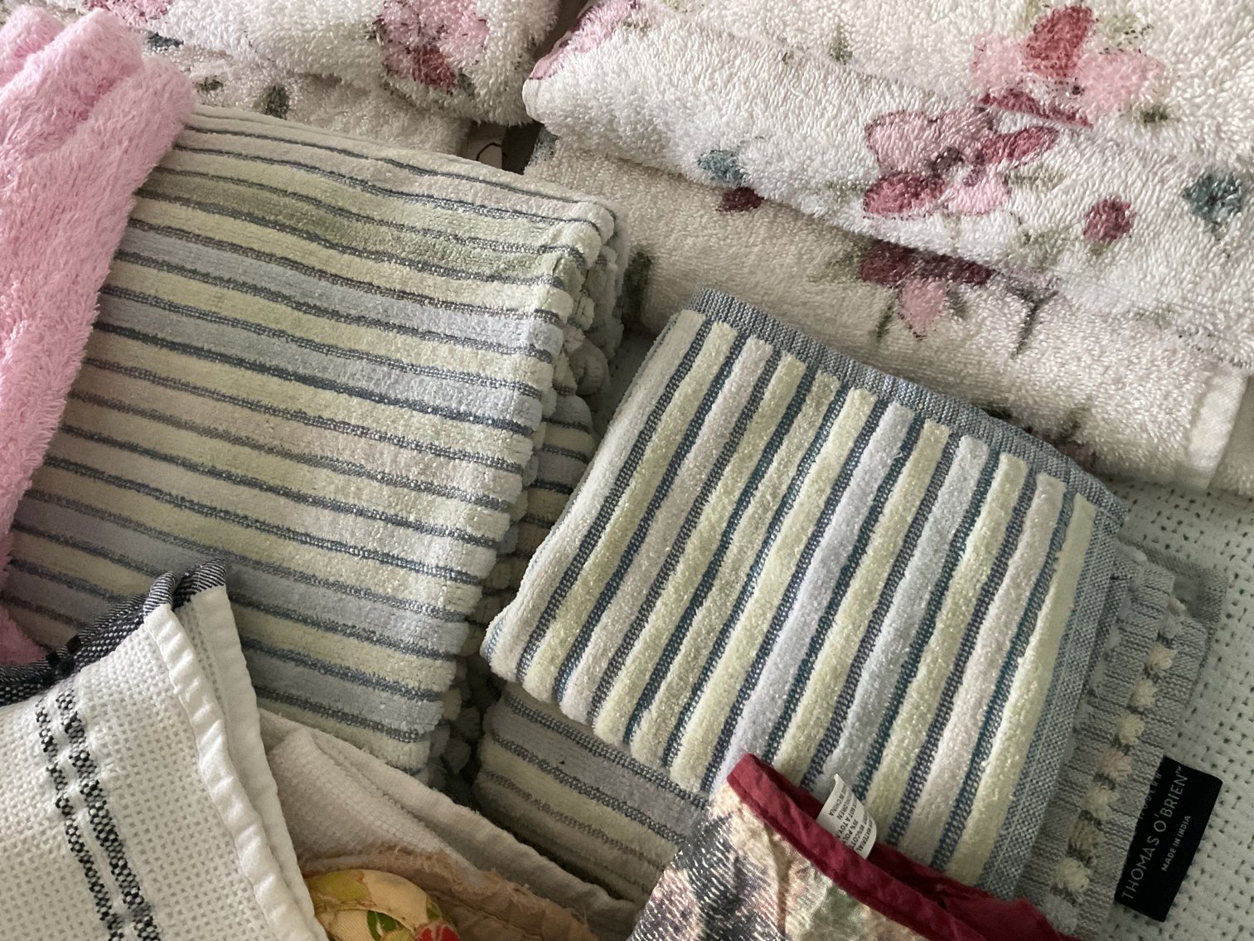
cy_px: 470
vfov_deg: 48.2
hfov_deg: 61.7
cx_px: 627
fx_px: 1051
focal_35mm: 29
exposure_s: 1/60
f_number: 1.8
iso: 200
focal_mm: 3
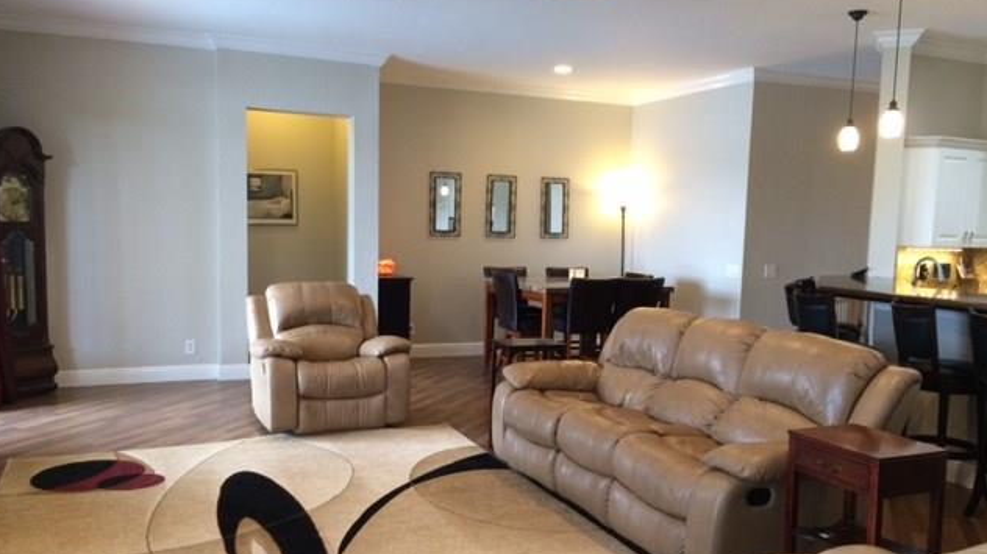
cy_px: 314
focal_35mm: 32
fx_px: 837
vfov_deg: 36.6
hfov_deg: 61.0
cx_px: 492
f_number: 2.2
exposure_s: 1/30
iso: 125
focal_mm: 4.15
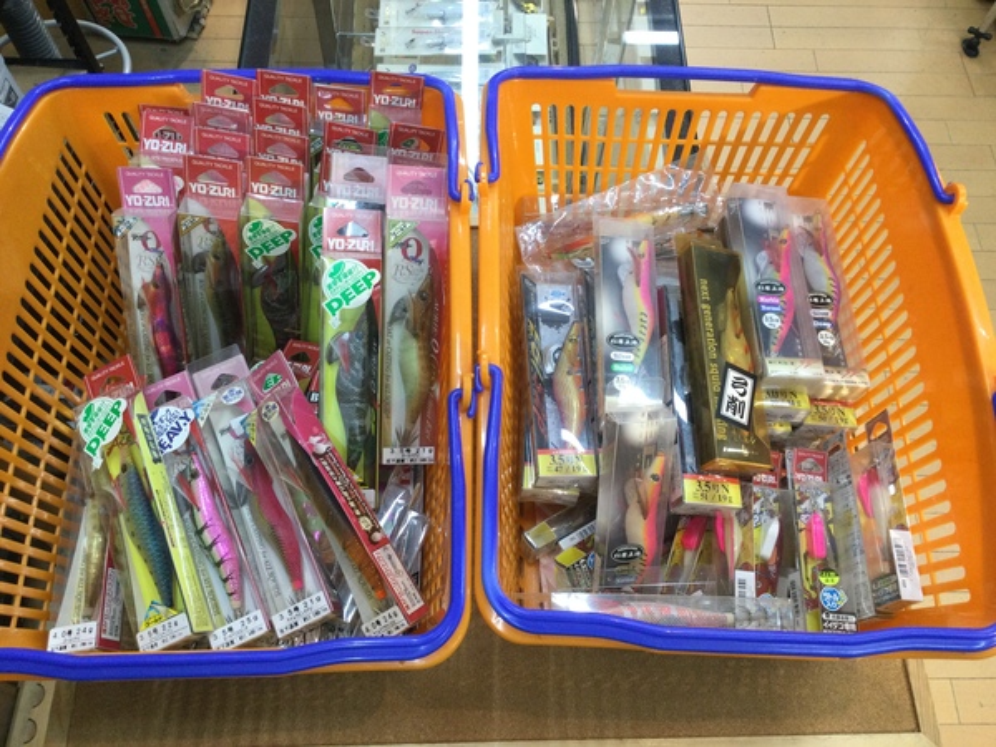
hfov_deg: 58.4
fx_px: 892
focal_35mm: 31
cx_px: 498
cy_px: 374
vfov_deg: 45.4
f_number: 2.4
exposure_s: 1/30
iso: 32
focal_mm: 3.3
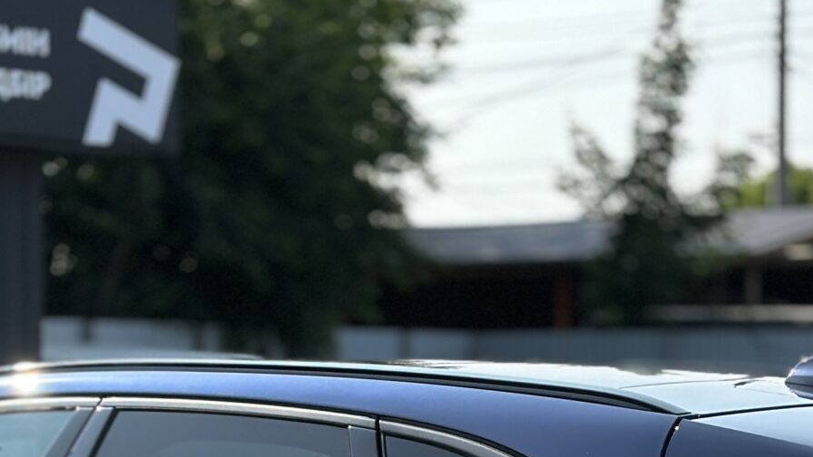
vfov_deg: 7.9
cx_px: 363
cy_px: 836
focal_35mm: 149
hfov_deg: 14.4
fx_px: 3212
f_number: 1.78
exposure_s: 1/3367
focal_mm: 6.86
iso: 100
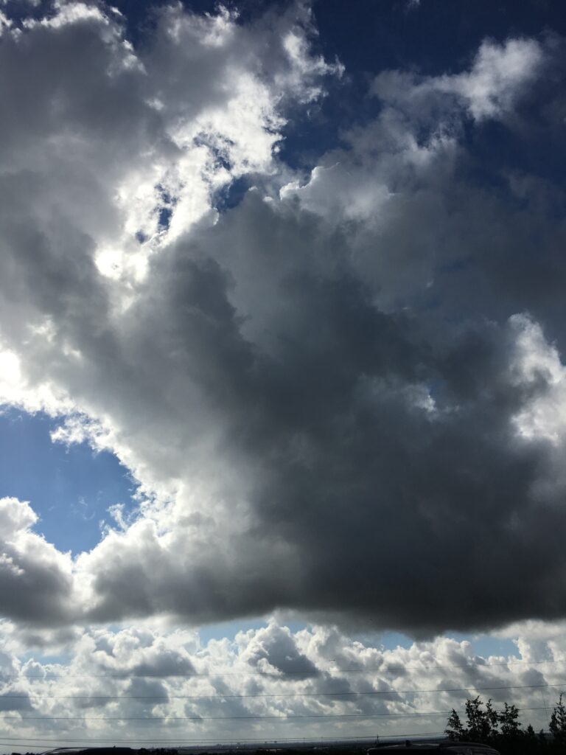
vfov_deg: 61.7
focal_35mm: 29
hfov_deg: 48.2
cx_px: 283
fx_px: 632
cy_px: 378
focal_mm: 4.15
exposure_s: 1/5917
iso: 25
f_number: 2.2
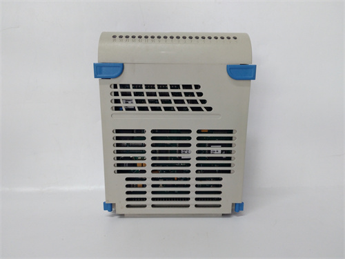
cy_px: 130
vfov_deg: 51.4
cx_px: 172
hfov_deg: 65.3
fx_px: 269
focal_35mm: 27
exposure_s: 1/33
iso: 132
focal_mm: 3.79
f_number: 2
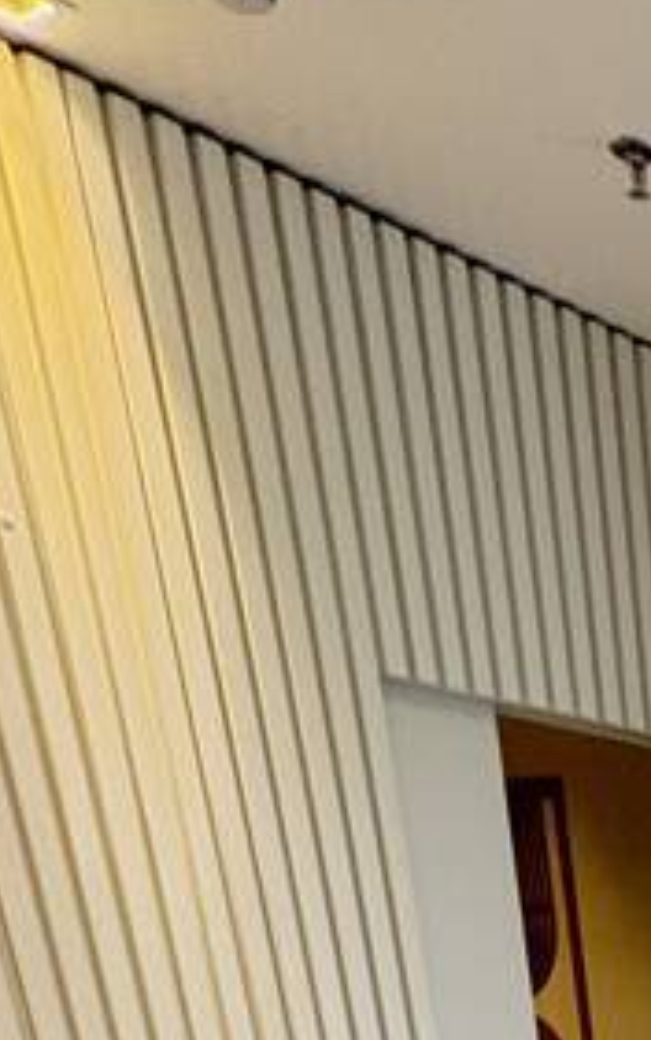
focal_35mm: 57
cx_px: 1173
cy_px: 1888
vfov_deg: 21.8
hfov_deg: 18.1
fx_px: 1616
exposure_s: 1/120
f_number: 2.2
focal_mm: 2.22
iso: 320
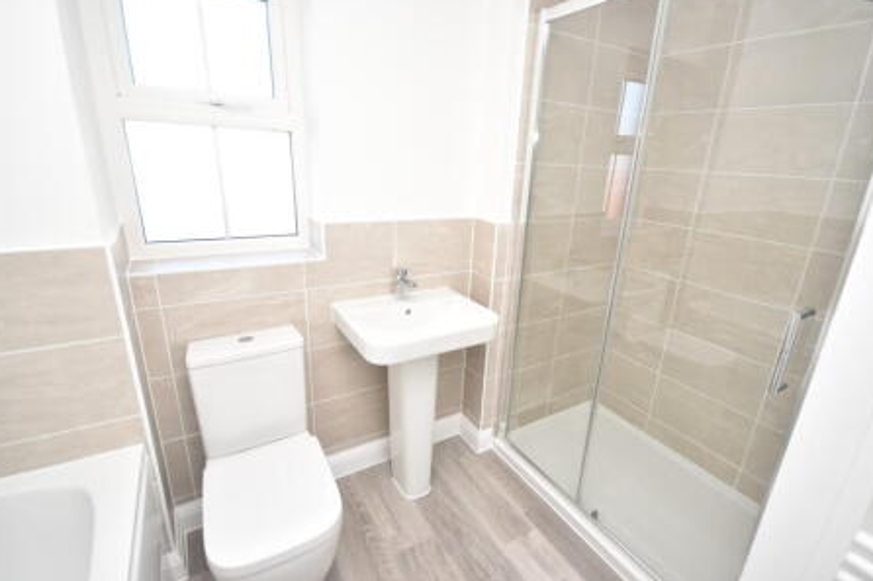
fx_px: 388
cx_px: 456
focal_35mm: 16
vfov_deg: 73.7
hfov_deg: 96.7
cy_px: 287
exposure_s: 1/160
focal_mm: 10
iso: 800
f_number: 4.5
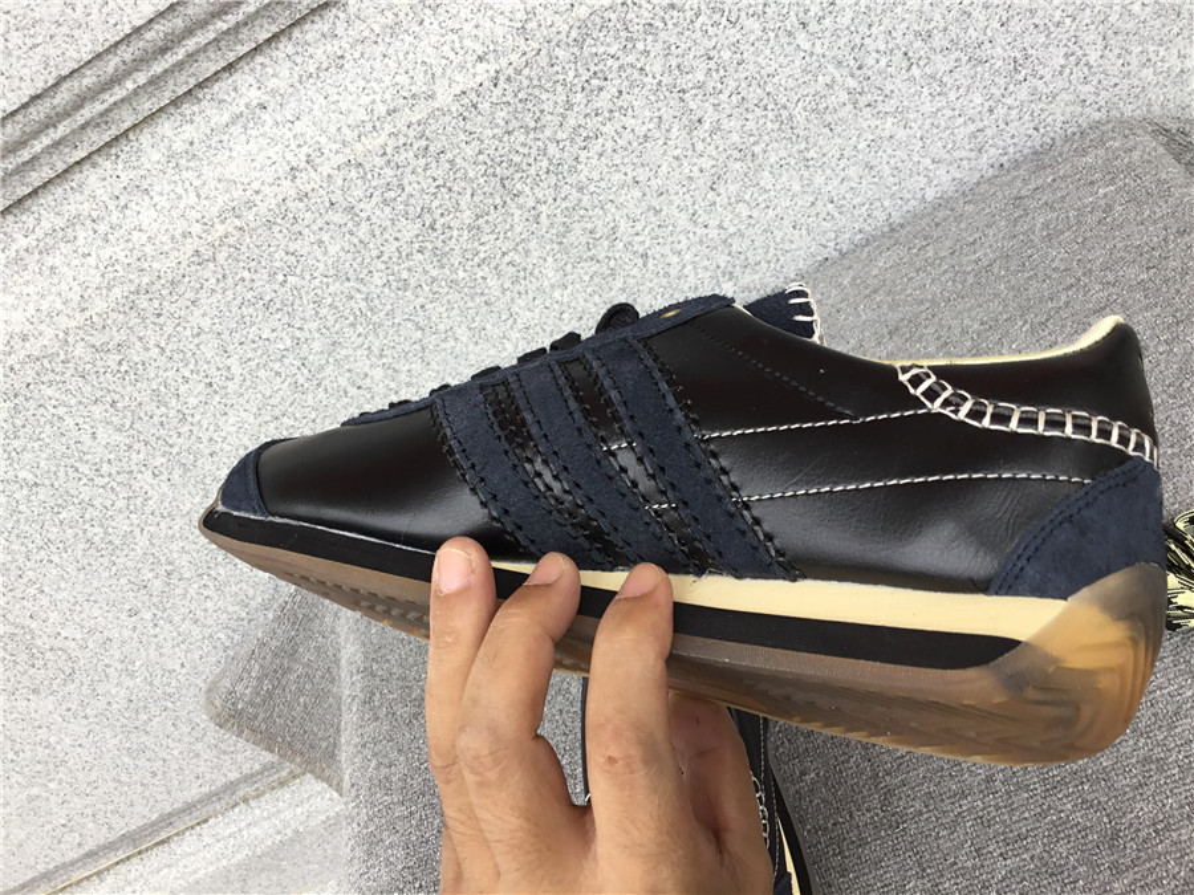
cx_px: 597
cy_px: 448
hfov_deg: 58.4
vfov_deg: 45.4
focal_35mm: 31
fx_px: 1069
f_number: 2.4
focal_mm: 3.3
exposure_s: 1/106
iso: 25
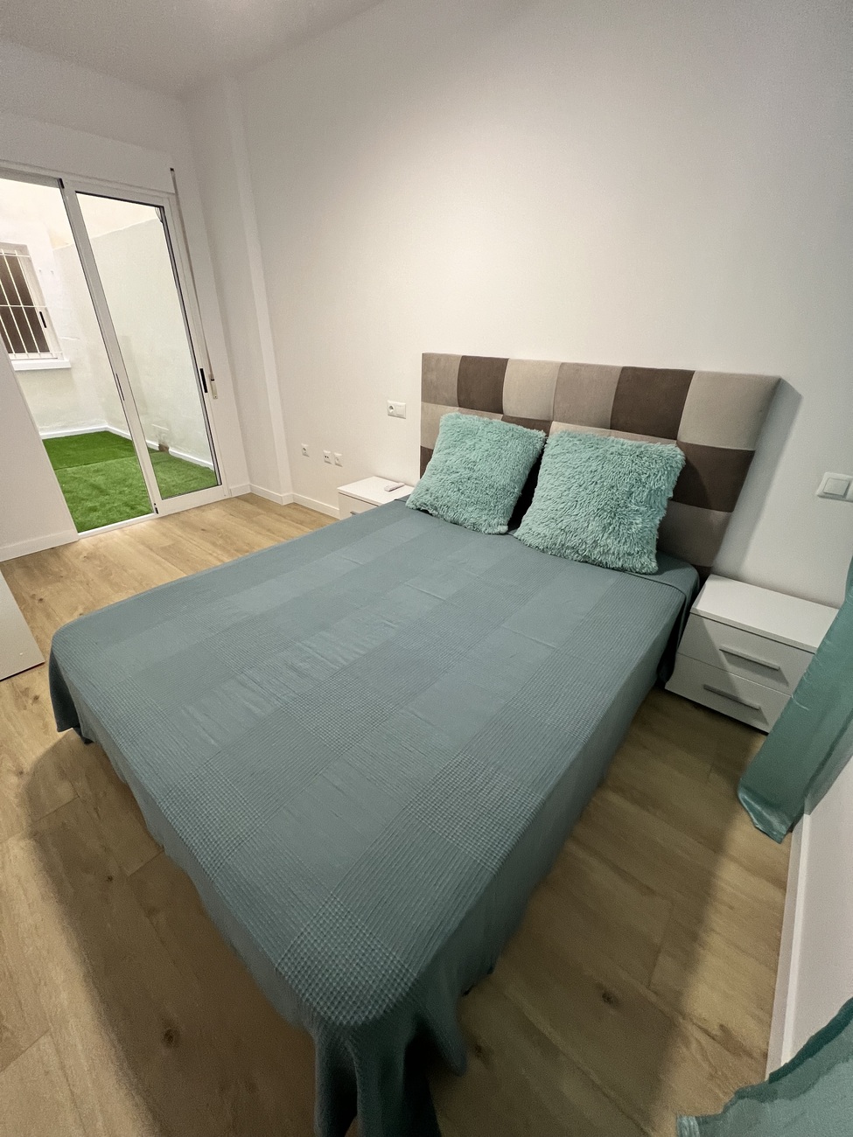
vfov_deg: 106.2
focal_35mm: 13
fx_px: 427
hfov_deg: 89.9
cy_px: 568
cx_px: 426
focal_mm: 1.57
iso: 200
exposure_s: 1/51
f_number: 1.8
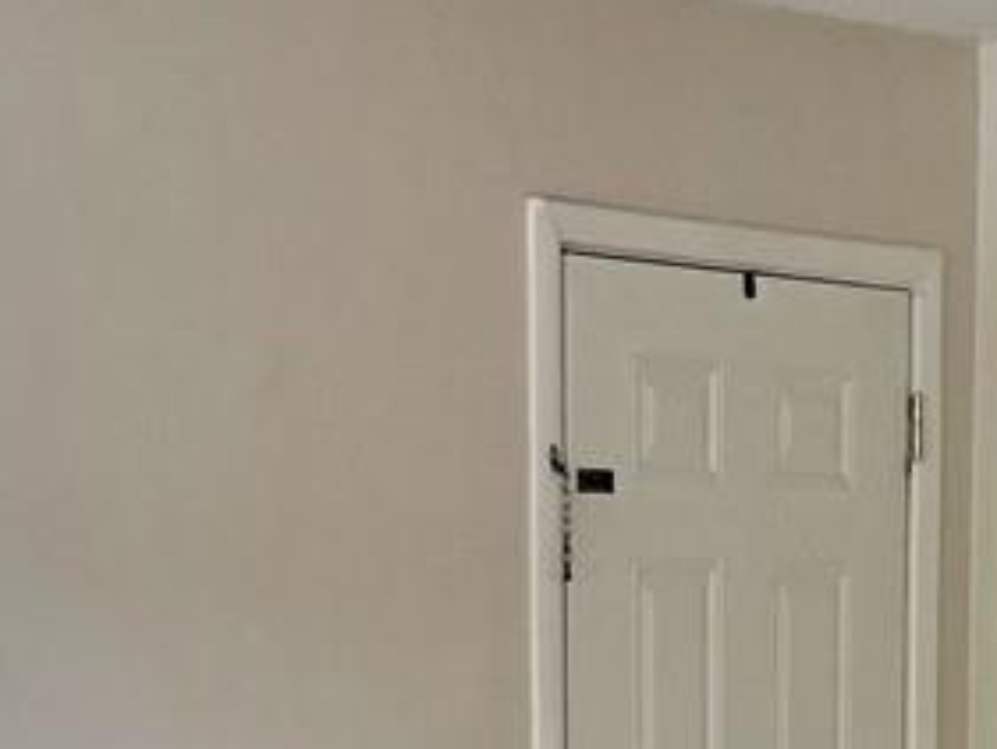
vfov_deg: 9.7
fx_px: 4264
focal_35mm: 148
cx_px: 483
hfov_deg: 13.3
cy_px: 1210
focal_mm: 5.7
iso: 64
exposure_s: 1/131
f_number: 1.5
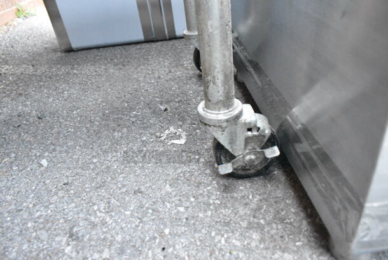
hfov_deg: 67.3
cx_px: 194
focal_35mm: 27
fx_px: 291
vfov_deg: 48.0
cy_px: 130
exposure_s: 1/160
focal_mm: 18
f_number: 5.6
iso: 6400
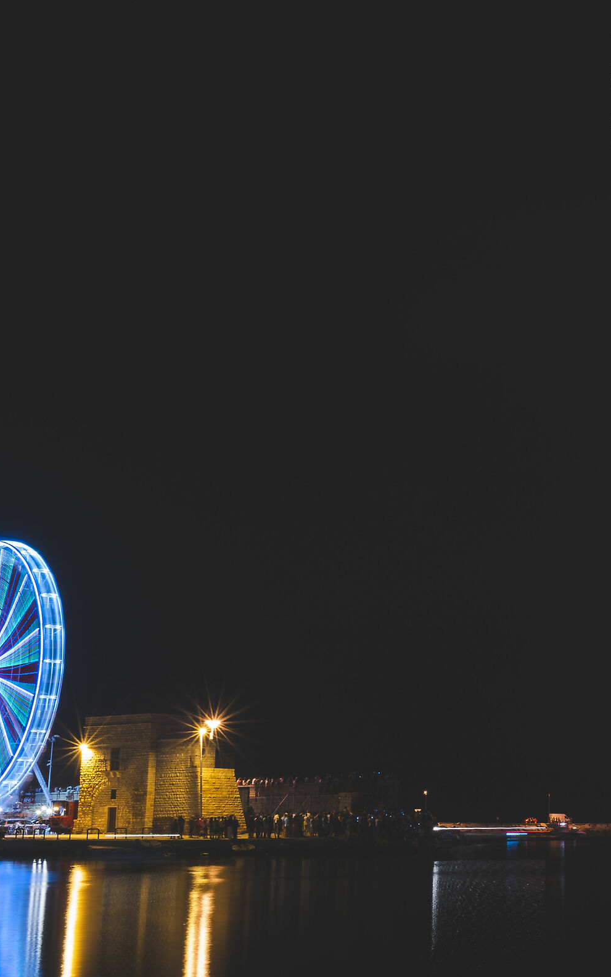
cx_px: 644
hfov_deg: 22.8
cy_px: 486
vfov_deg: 37.5
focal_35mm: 54
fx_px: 1438
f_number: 22
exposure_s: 30
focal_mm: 35
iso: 100
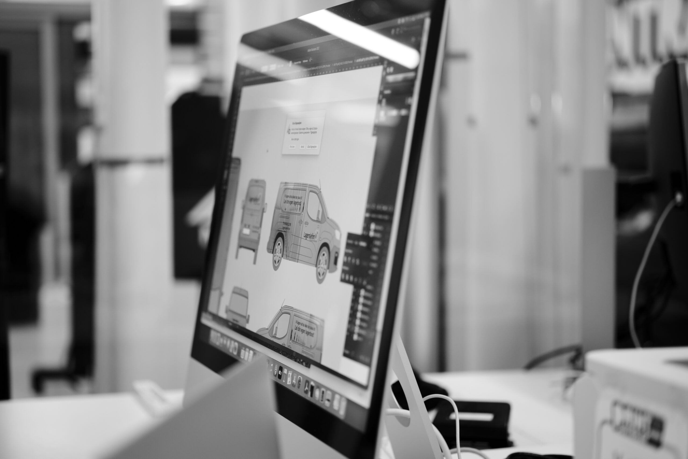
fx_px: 1433
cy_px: 230
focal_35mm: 75
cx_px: 344
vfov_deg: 18.2
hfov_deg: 27.0
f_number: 2
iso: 400
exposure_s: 1/110
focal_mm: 50
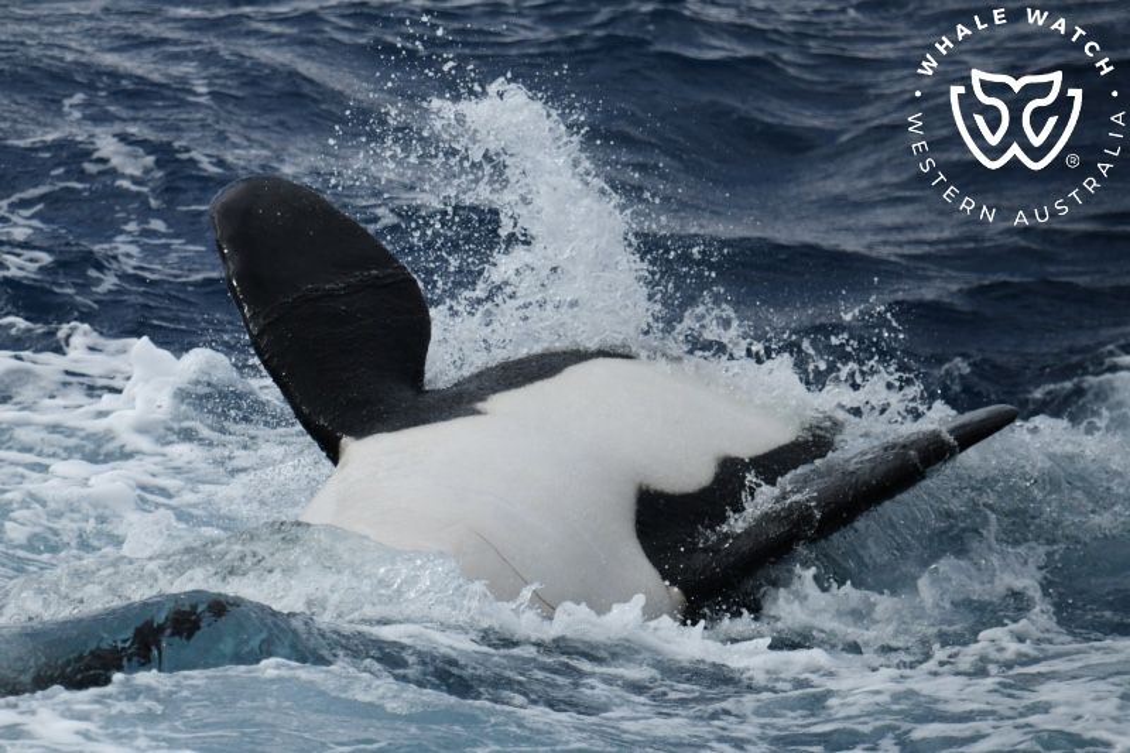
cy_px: 376
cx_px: 565
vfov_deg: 2.7
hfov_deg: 4.1
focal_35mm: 500
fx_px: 15690
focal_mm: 500
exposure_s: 1/8000
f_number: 6.3
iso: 800
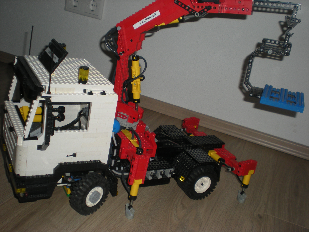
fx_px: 393
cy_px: 116
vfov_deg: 32.9
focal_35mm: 44
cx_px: 154
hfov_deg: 42.9
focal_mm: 7.4
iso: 64
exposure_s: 1/60
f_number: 3.5
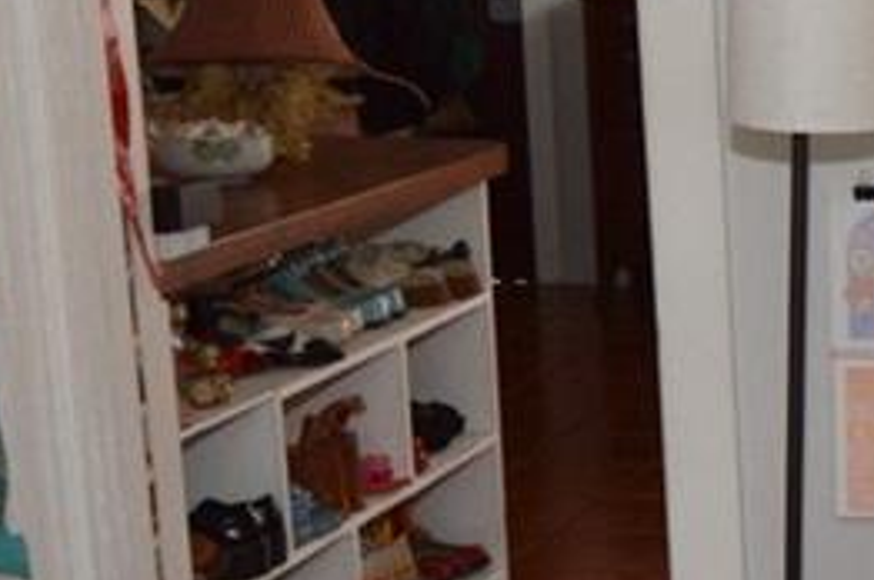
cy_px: 448
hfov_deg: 16.1
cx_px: 1514
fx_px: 2667
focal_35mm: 110
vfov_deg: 12.4
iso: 400
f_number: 9
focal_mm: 12
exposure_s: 1/80
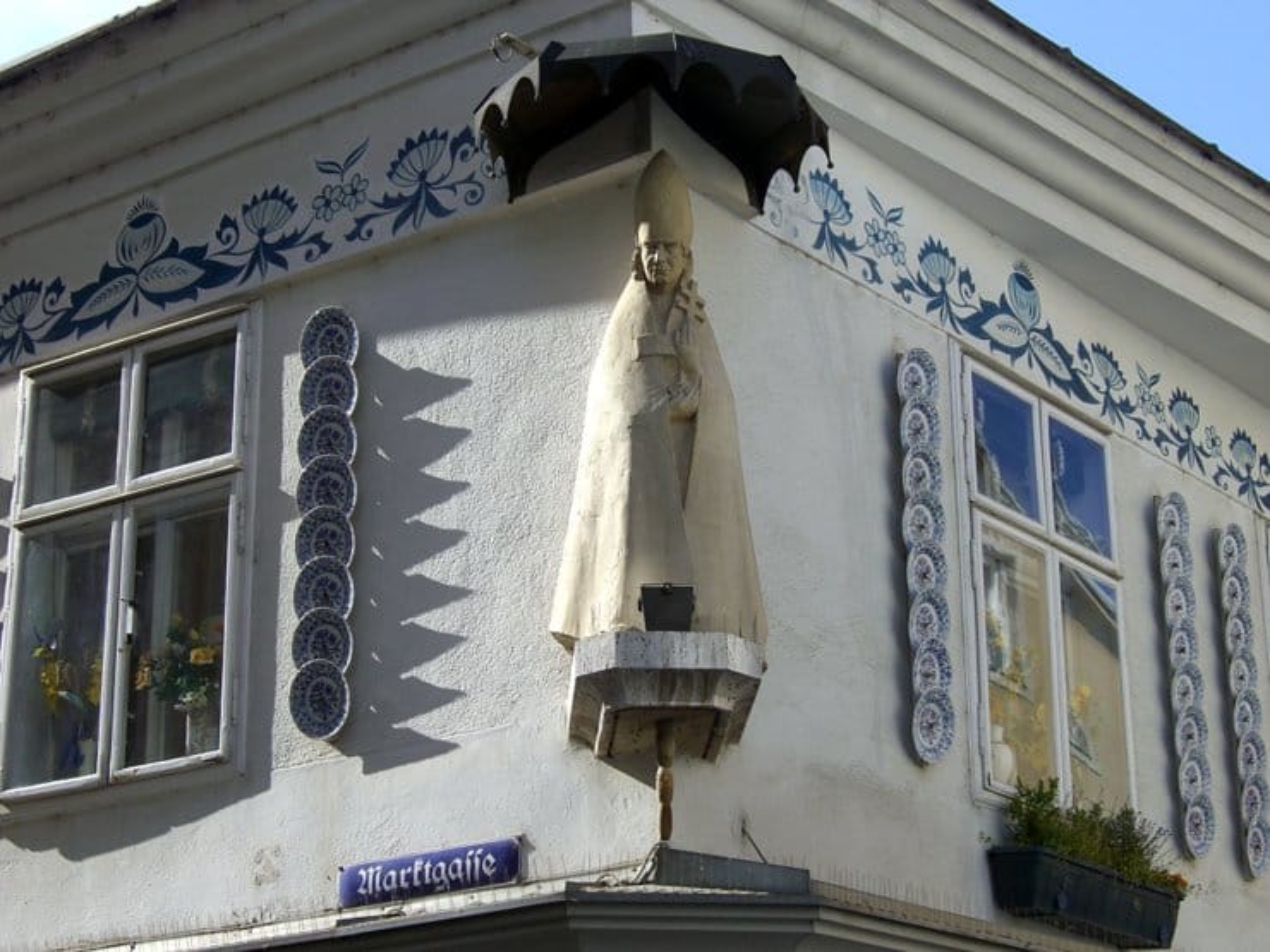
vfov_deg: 18.9
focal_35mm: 78
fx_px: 2862
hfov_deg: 25.0
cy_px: 476
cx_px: 635
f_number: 4.3
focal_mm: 16.3
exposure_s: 1/500
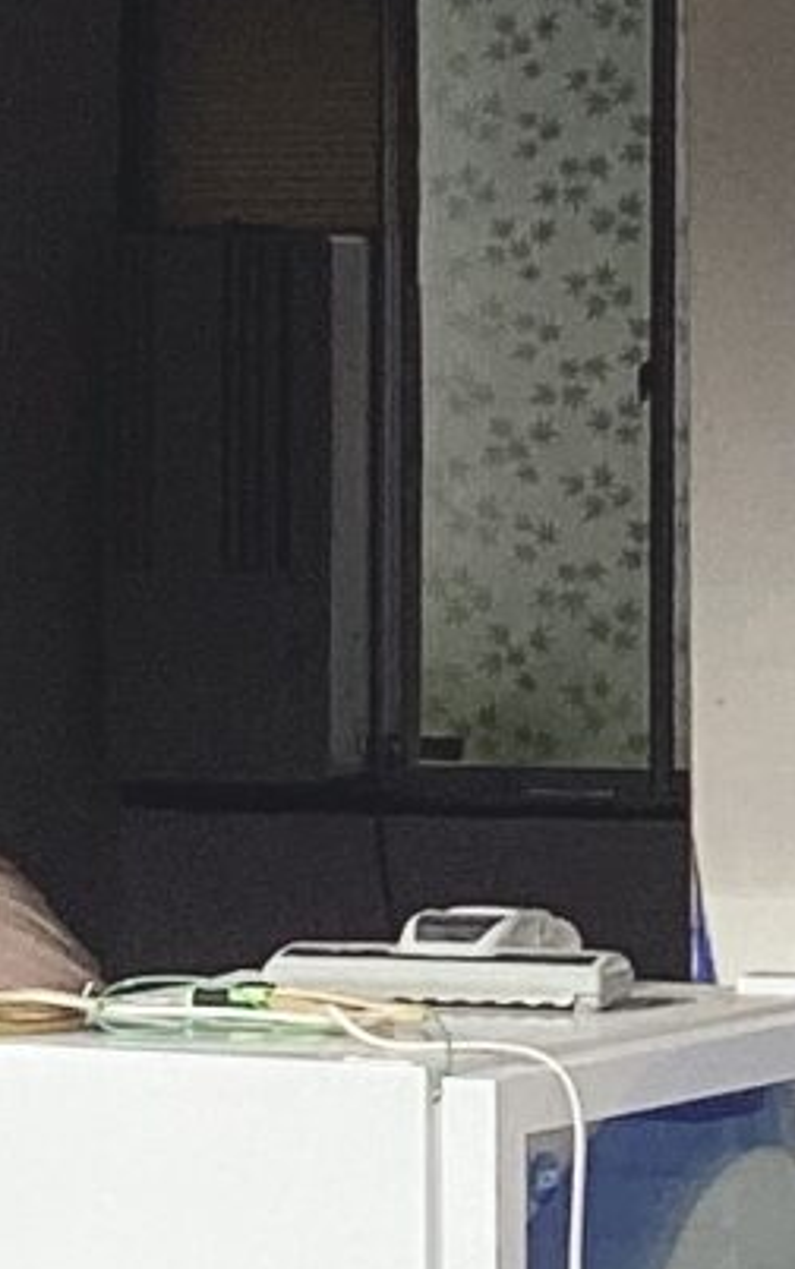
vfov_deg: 10.0
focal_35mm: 209
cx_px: 849
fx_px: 7230
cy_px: 477
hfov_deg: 6.3
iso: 25
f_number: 2.4
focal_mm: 3.3
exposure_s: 1/1018
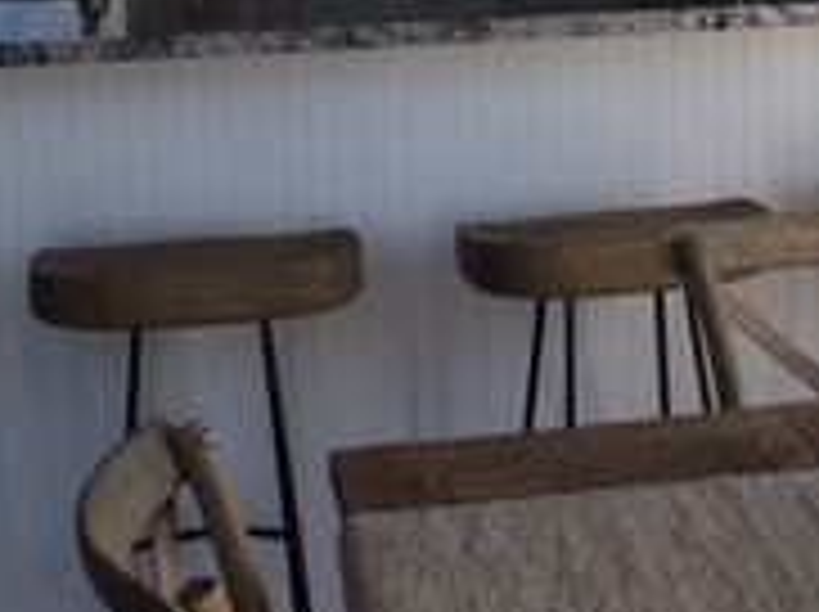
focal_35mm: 102
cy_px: -76
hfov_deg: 19.1
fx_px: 2410
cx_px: 670
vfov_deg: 14.1
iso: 25
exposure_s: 1/120
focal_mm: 4.15
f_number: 2.2
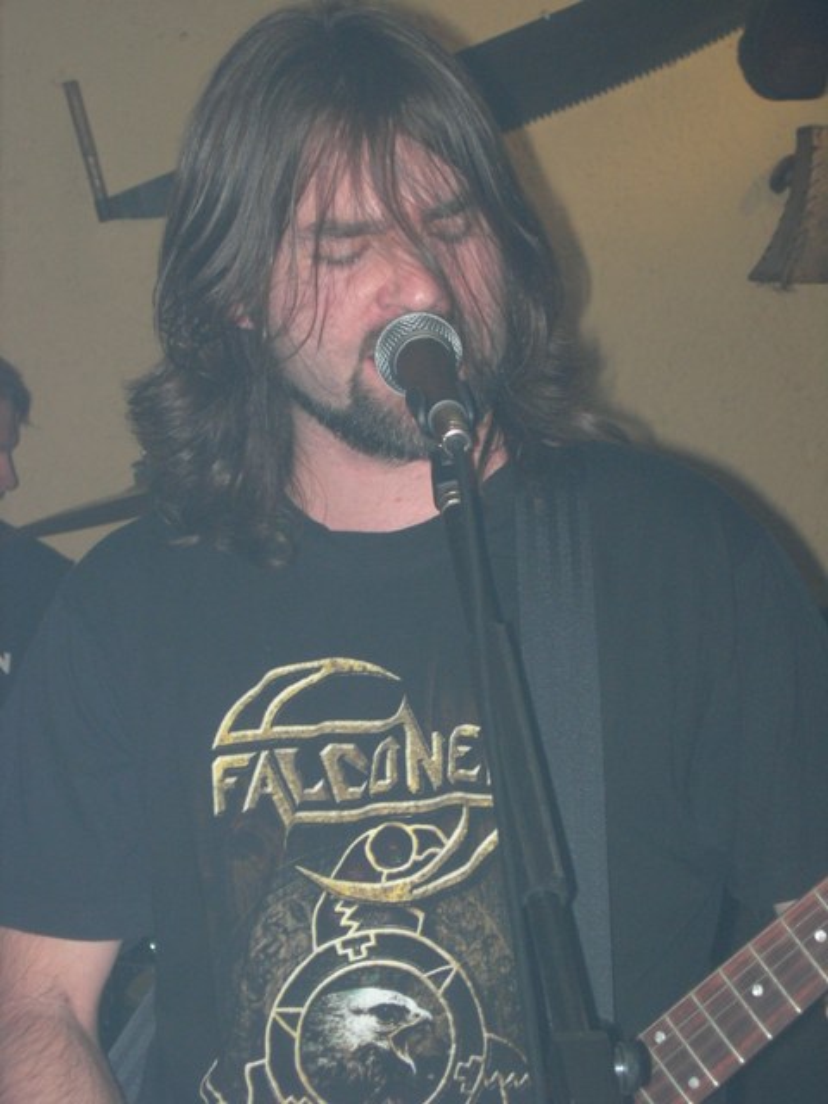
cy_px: 552
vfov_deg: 17.4
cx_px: 414
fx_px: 3604
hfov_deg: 13.1
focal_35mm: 113
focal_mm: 23.4
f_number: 4.9
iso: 123
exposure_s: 1/60.1
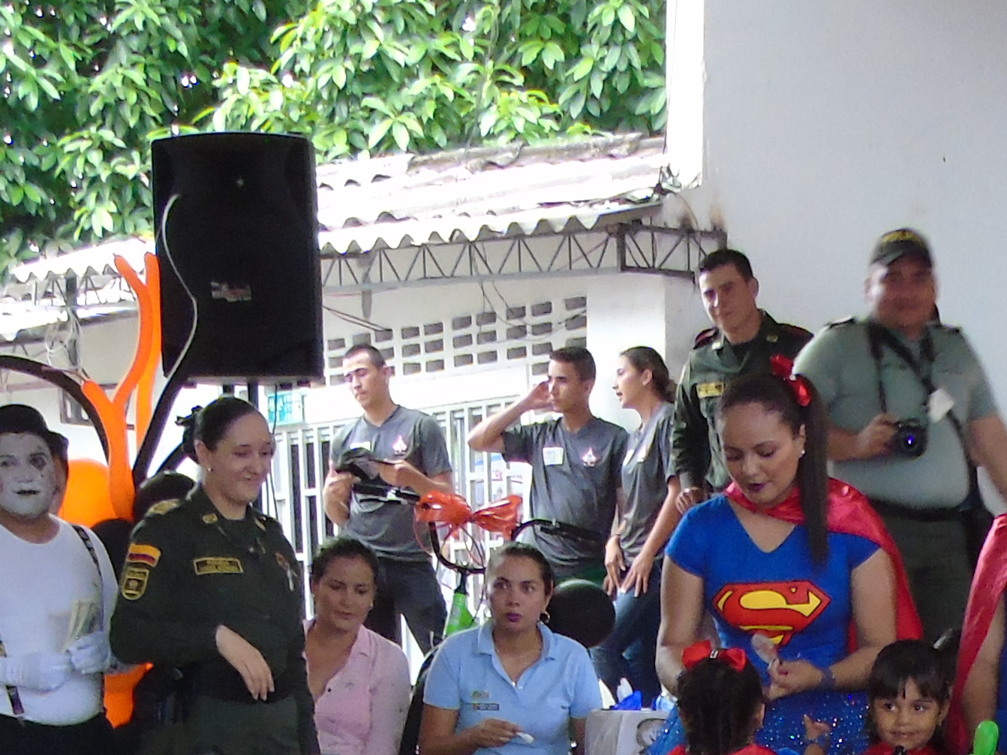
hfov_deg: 20.1
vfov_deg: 13.9
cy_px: 1307
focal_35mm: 96
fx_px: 2792
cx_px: 862
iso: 200
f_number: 3.4
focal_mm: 4.4
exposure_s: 1/30
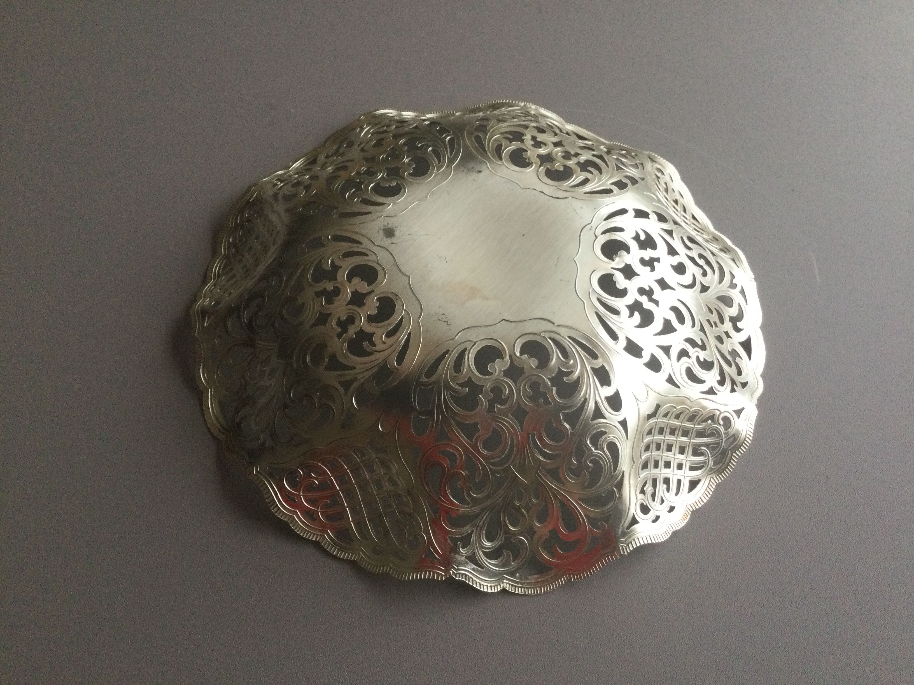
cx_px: 457
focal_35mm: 31
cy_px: 342
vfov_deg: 45.4
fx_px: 819
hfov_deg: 58.4
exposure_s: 1/33
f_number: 2.4
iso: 50
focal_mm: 3.3
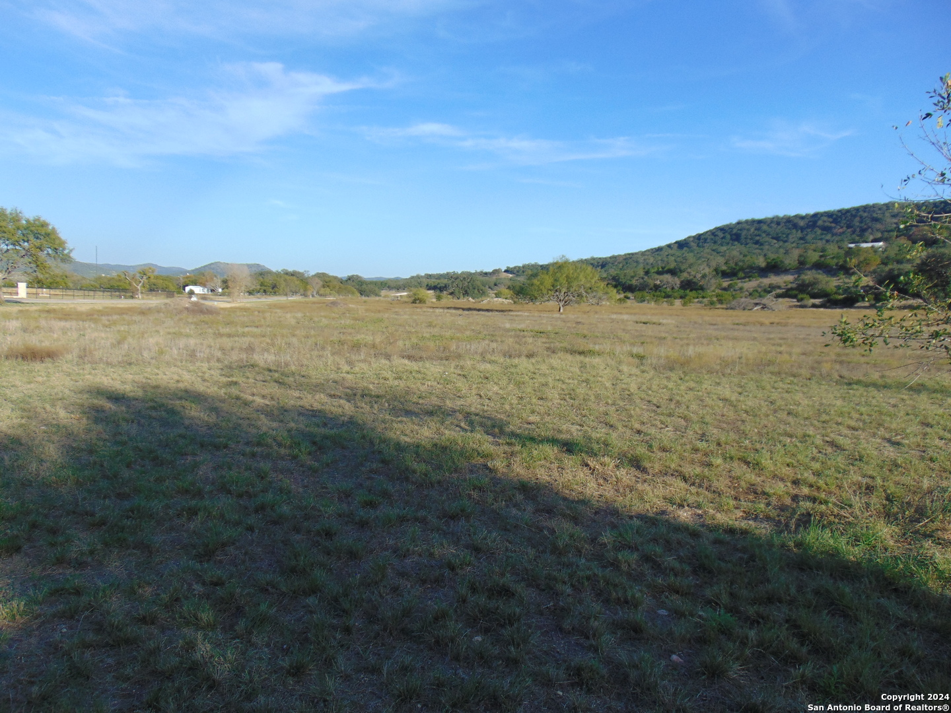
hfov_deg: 69.4
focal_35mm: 25
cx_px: 476
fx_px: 687
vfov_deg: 54.9
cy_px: 356
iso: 80
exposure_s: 1/1000
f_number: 3
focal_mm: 4.5
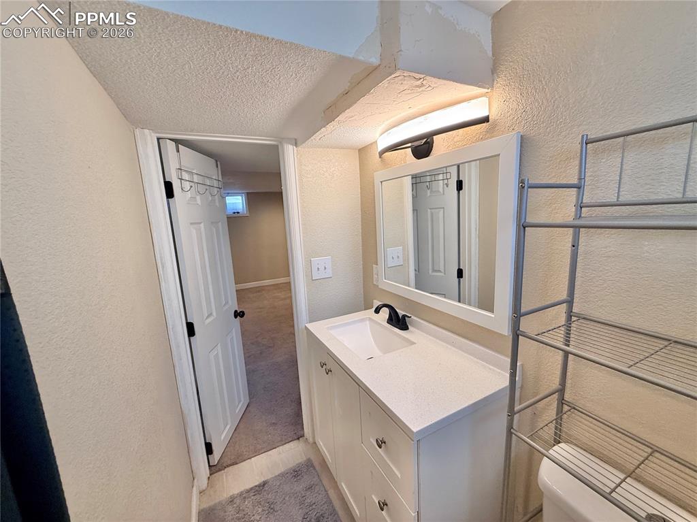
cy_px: 261
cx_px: 348
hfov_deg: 102.1
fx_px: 282
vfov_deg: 85.6
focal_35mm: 14
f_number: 2.2
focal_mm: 2.22
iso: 160
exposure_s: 1/120
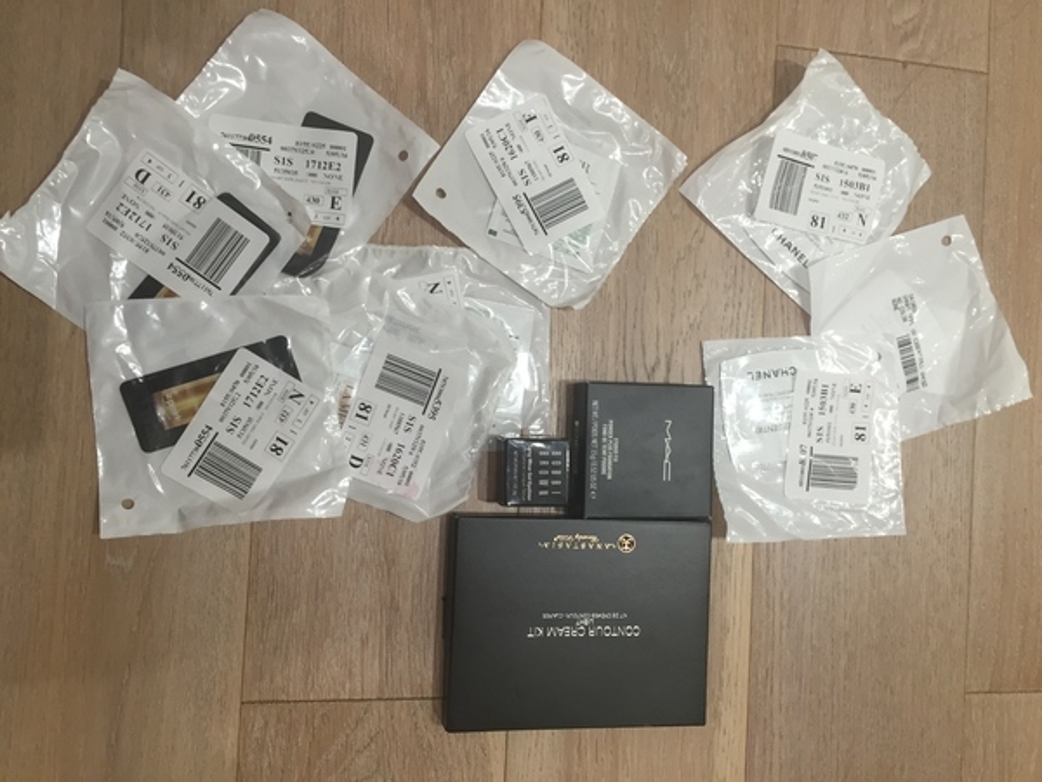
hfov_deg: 61.7
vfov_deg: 48.2
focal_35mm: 29
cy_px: 391
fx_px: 873
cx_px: 521
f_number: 2.2
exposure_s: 1/33
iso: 100
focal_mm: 4.15
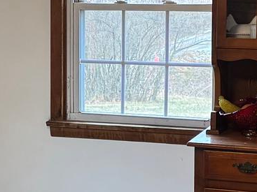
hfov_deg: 14.5
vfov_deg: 11.1
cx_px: -2
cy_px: 78
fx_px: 995
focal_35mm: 134
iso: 200
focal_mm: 6.76
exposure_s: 1/120
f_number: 1.78
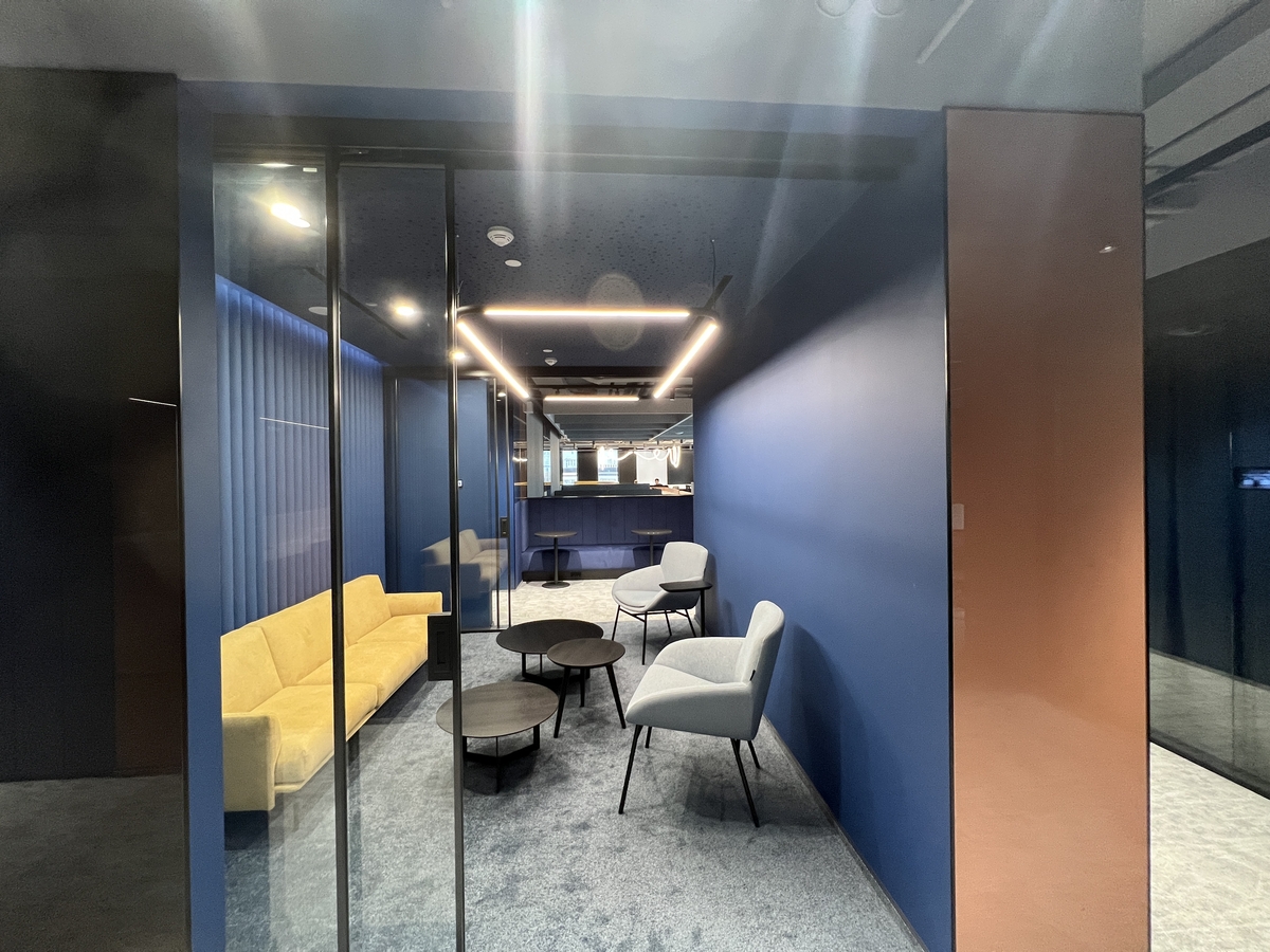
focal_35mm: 13
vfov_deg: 89.9
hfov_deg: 106.2
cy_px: 476
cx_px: 635
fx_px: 477
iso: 320
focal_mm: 1.57
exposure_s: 1/50
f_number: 1.8
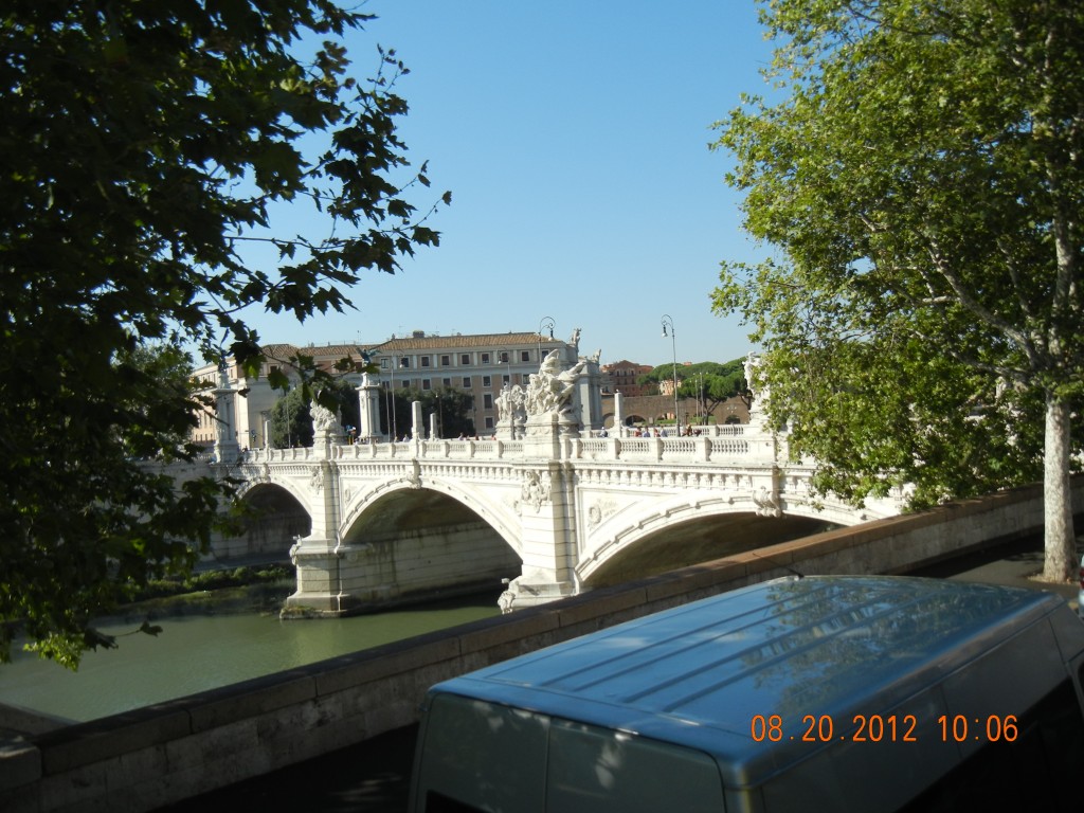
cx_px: 542
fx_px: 939
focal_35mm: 30
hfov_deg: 60.0
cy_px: 406
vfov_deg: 46.8
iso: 160
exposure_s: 1/318
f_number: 7
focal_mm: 5.4
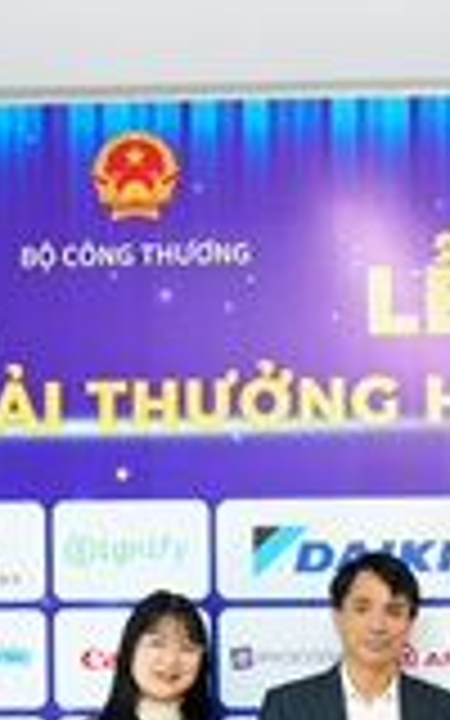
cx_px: 603
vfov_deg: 21.3
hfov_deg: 13.6
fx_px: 1805
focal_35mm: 92
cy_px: 806
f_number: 4
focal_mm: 24
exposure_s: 1/125
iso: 1600
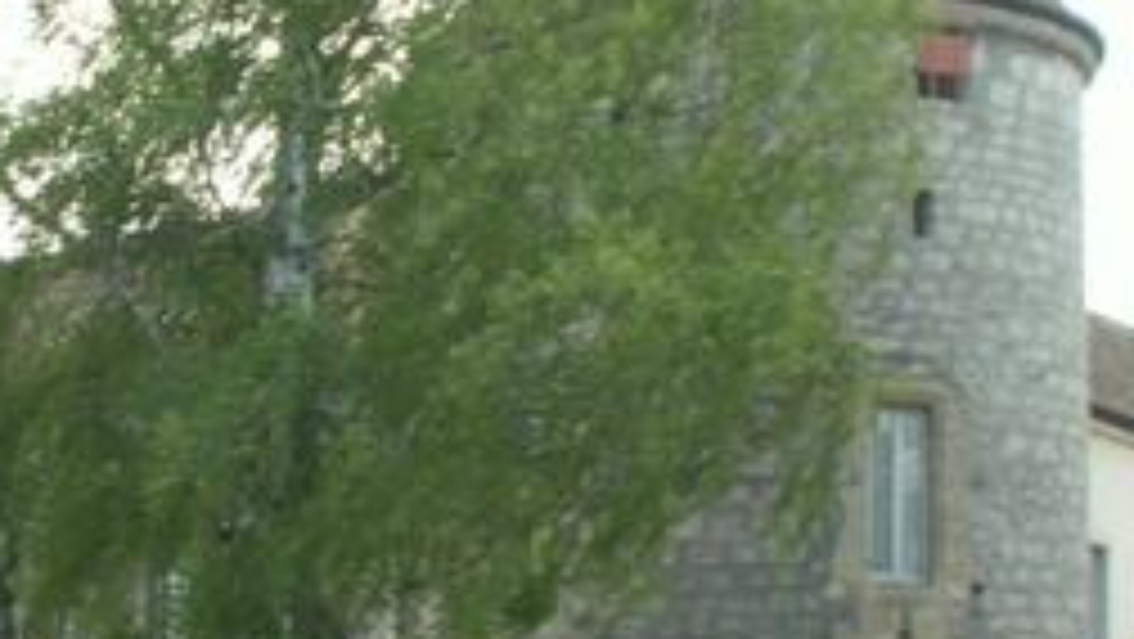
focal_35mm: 97
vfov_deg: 12.5
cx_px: 342
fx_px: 2918
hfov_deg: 21.9
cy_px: 270
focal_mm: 5.86
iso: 50
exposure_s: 1/25
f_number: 7.1
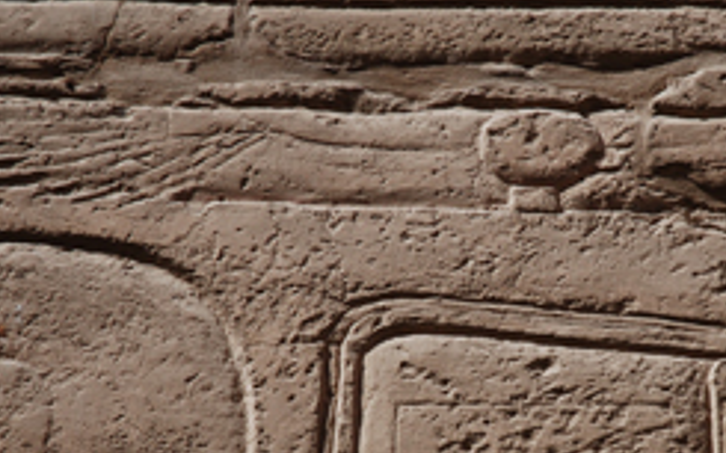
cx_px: 527
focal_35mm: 194
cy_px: 386
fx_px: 3838
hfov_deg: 10.8
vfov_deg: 6.7
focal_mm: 62
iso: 200
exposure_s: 1/320
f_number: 4.5
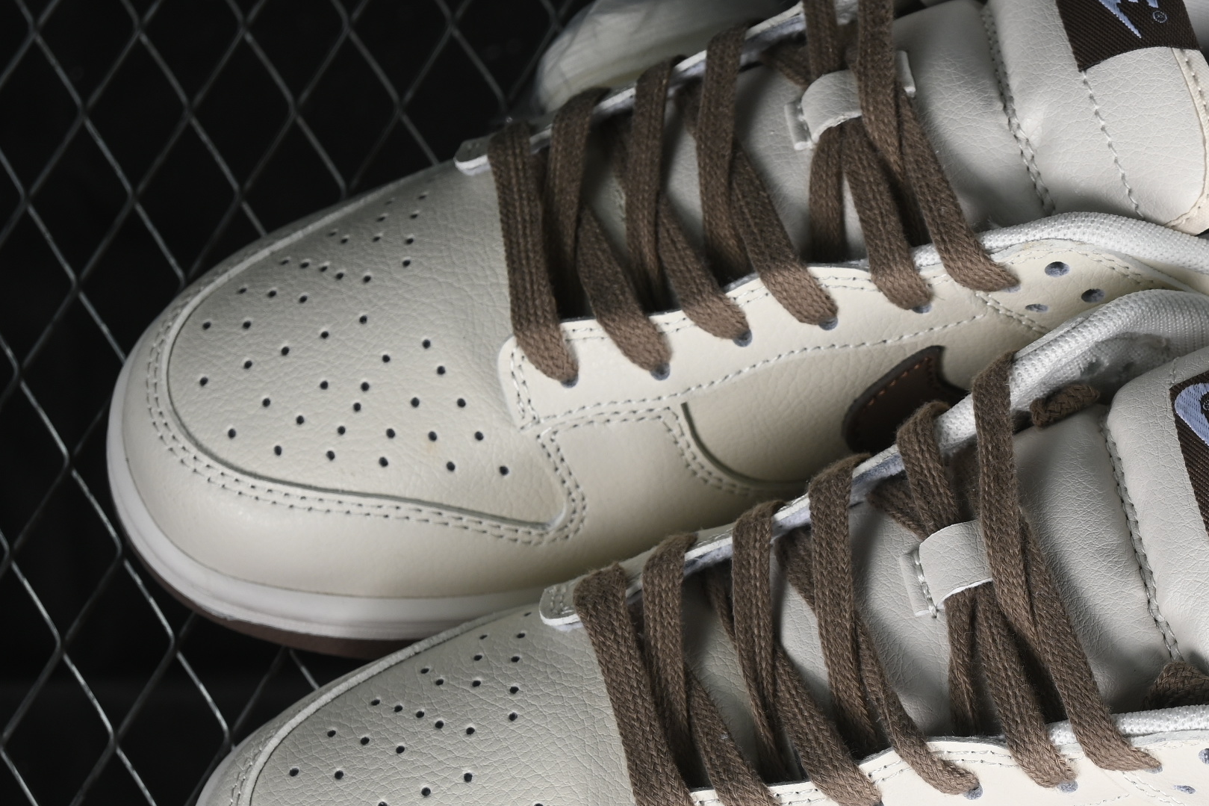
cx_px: 914
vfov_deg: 10.6
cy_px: 518
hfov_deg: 15.8
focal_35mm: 129
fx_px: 4331
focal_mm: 50
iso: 160
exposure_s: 1/80
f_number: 7.1
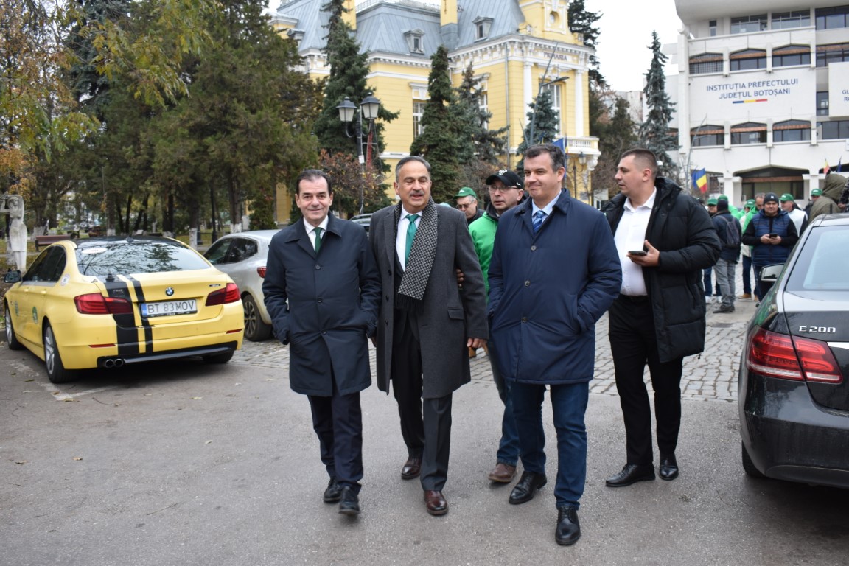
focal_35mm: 33
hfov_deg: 57.2
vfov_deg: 40.0
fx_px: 778
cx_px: 424
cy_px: 283
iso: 400
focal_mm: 22
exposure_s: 1/125
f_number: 5.6
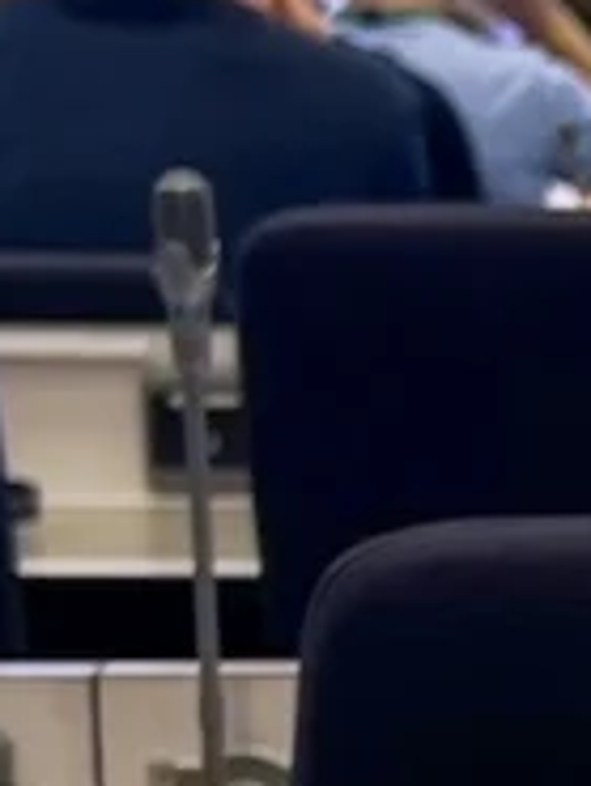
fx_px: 2387
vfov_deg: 16.8
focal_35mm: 105
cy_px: -435
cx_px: 982
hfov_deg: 13.1
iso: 100
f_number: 1.5
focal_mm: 5.7
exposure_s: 1/100
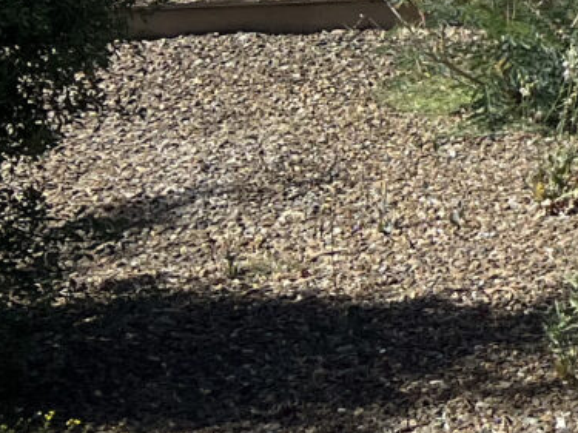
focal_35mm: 142
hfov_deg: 11.0
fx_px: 2370
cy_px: -276
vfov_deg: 10.0
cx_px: 1523
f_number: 1.5
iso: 50
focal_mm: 5.7
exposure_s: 1/3571
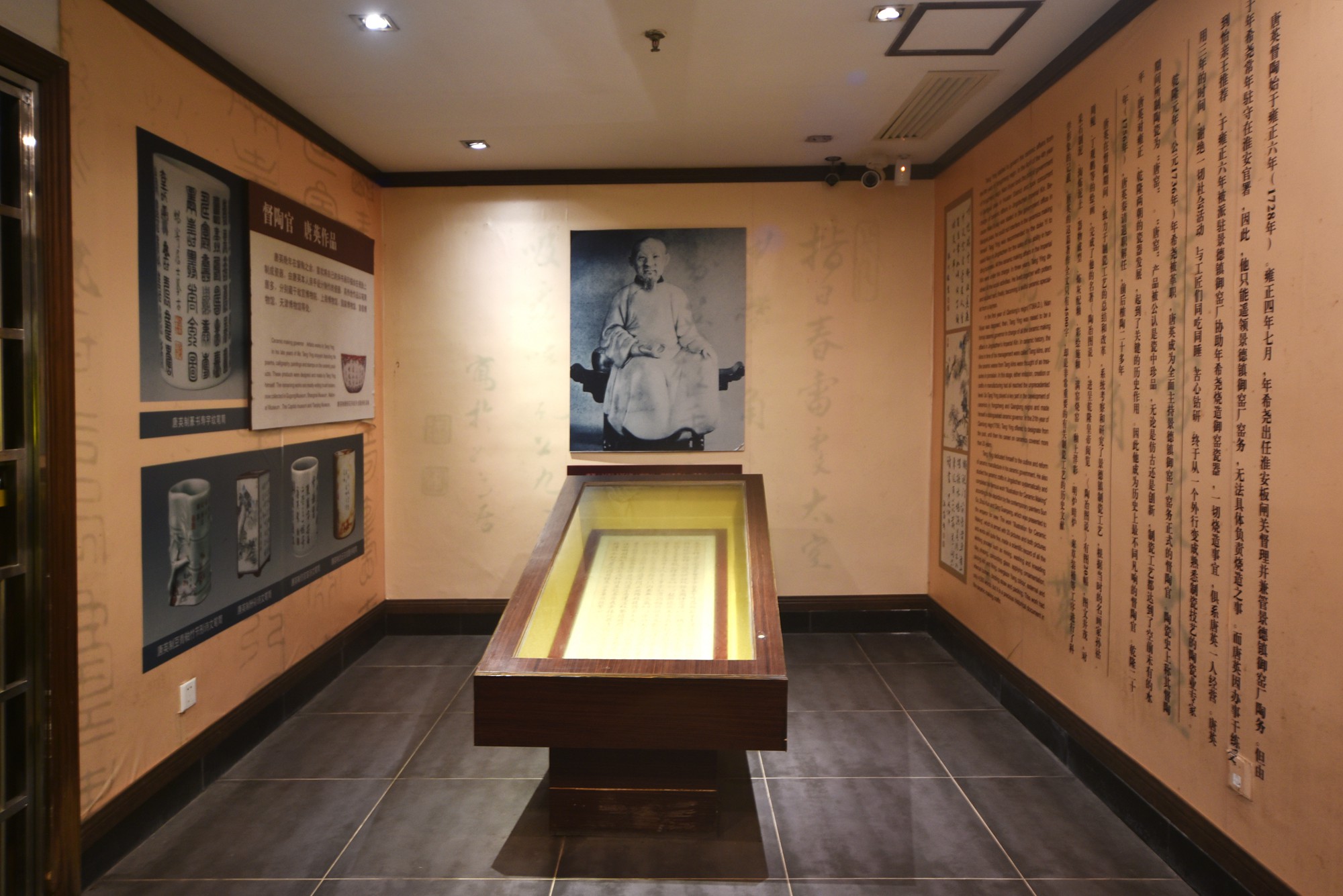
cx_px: 672
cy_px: 448
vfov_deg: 53.2
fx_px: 896
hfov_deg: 73.7
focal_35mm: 24
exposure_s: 1/4
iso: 400
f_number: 5.6
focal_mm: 24
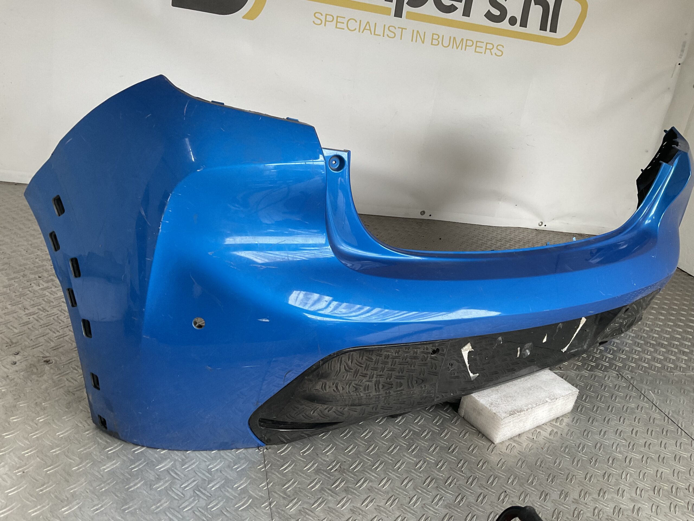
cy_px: 260
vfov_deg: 48.2
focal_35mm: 29
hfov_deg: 61.7
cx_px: 347
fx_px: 581
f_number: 1.8
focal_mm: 3
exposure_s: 1/60
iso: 50
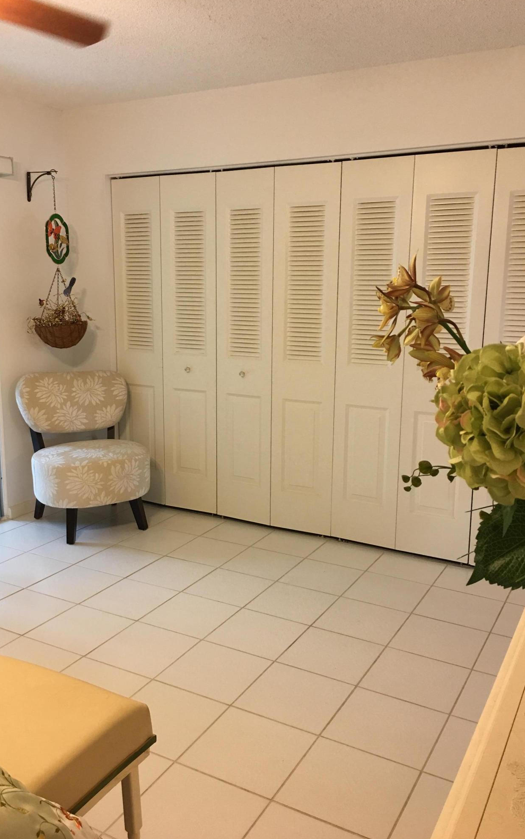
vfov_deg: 61.2
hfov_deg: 40.6
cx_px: 240
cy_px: 418
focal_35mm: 31
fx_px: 709
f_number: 2.2
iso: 50
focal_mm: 4.15
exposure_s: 1/15
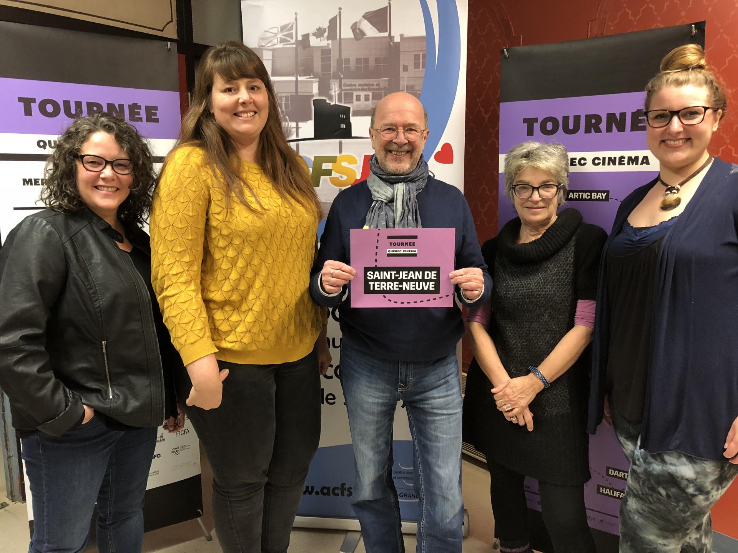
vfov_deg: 49.7
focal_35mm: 28
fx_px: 597
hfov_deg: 63.4
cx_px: 369
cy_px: 276
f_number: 1.8
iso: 80
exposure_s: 1/15
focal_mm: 3.99
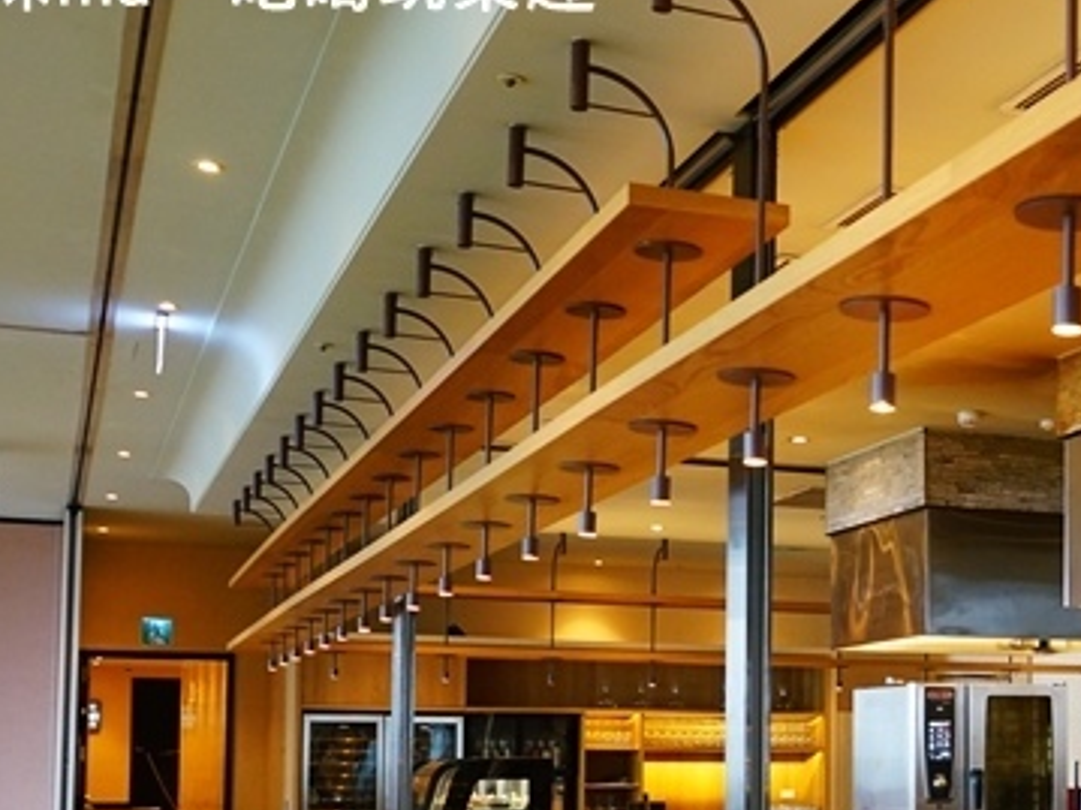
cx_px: 1024
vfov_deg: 24.0
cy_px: 667
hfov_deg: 30.4
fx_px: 1873
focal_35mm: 60
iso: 1000
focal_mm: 28
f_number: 3.5
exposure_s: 1/60
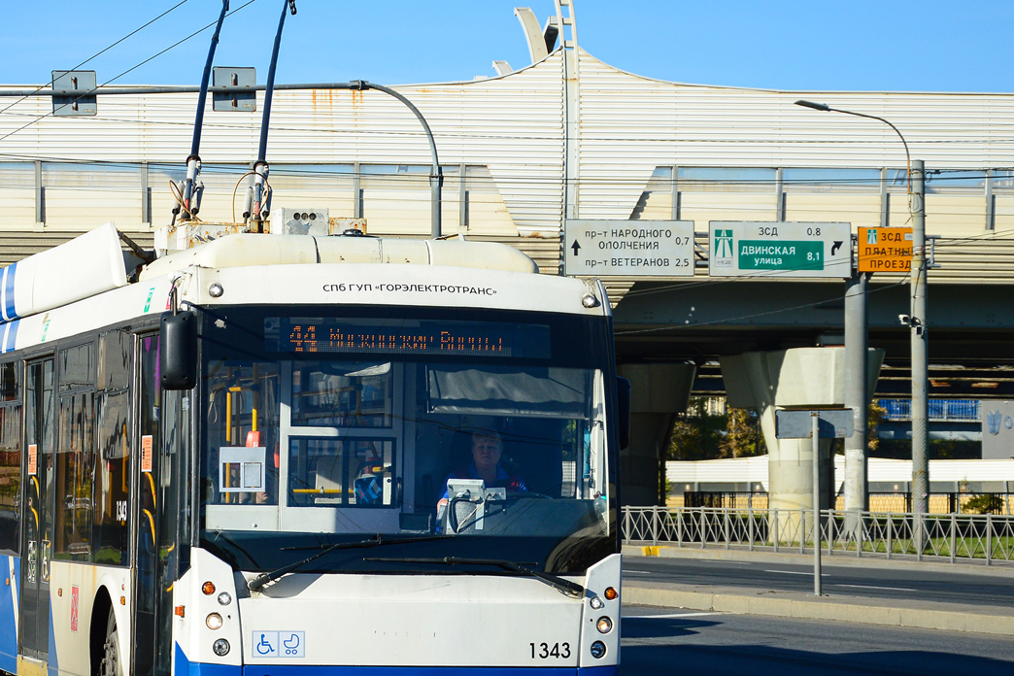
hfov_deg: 16.3
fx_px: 3521
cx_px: 298
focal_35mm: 125
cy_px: 368
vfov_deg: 11.0
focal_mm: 58
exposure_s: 1/800
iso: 200
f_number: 6.3
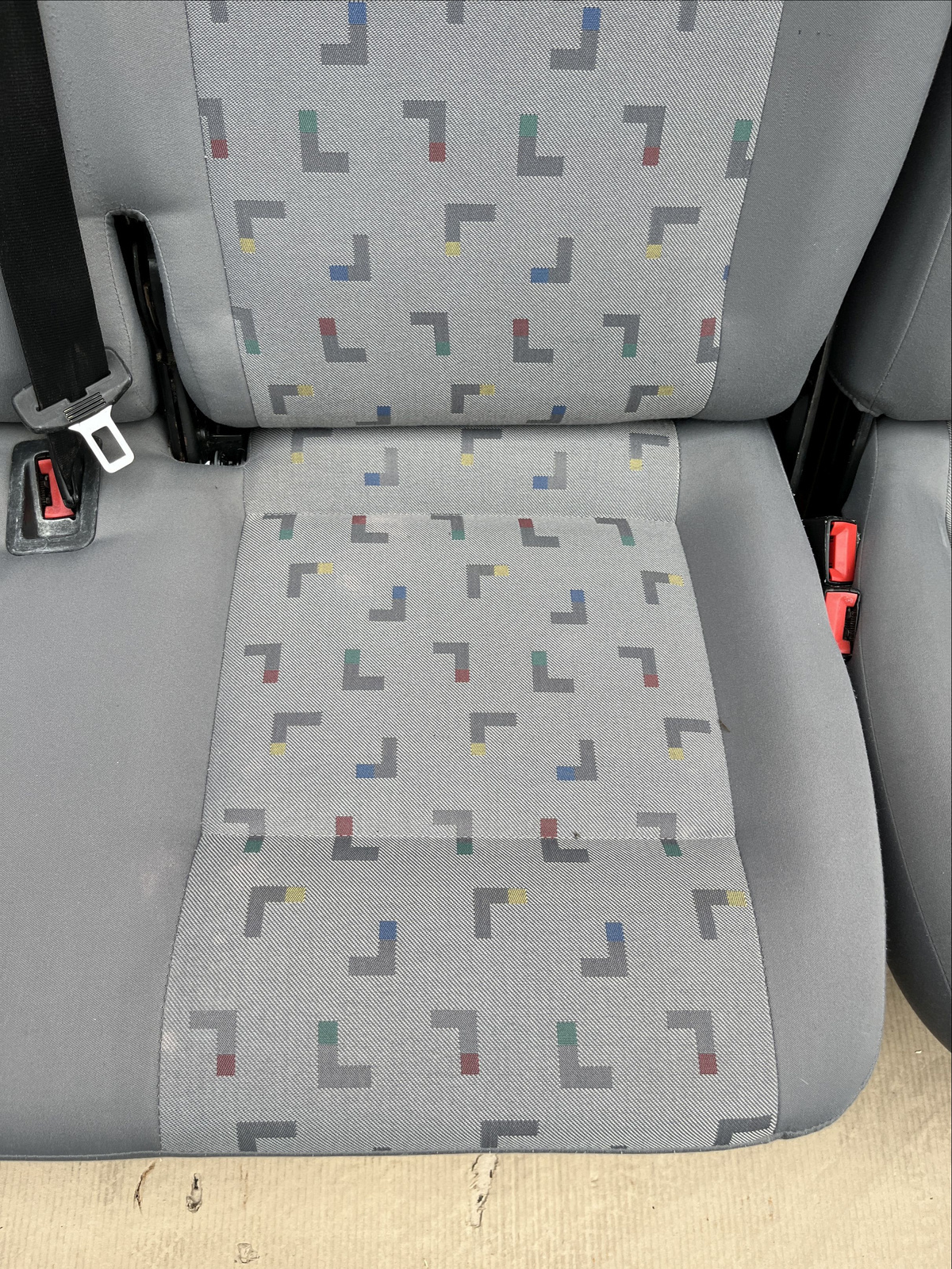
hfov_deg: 53.1
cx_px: 476
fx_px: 953
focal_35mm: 26
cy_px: 634
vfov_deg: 67.3
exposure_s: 1/404
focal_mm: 5.1
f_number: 1.6
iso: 50
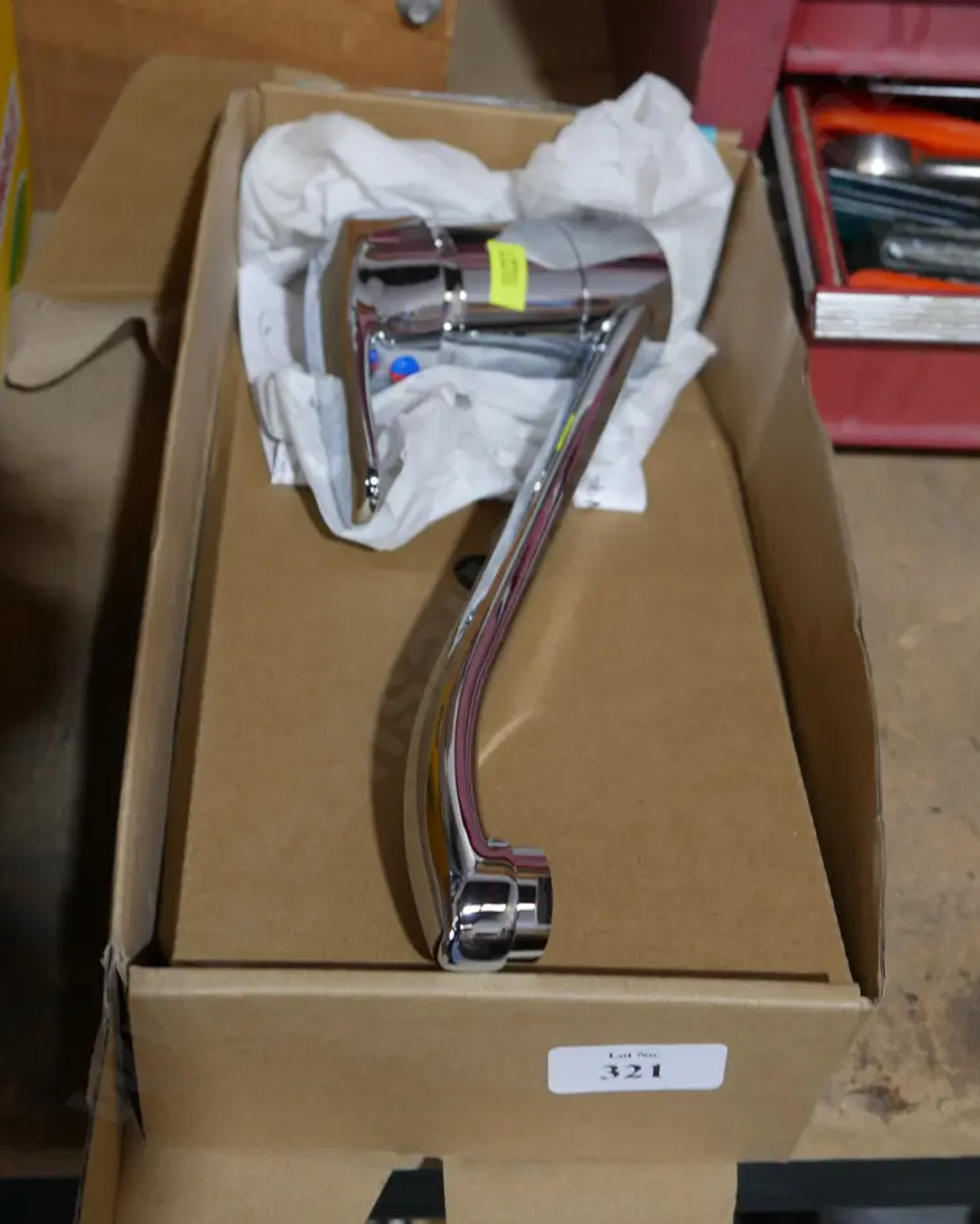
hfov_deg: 29.7
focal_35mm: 51
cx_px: 486
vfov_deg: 36.6
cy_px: 589
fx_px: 1849
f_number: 5.2
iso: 640
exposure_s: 1/60
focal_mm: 24
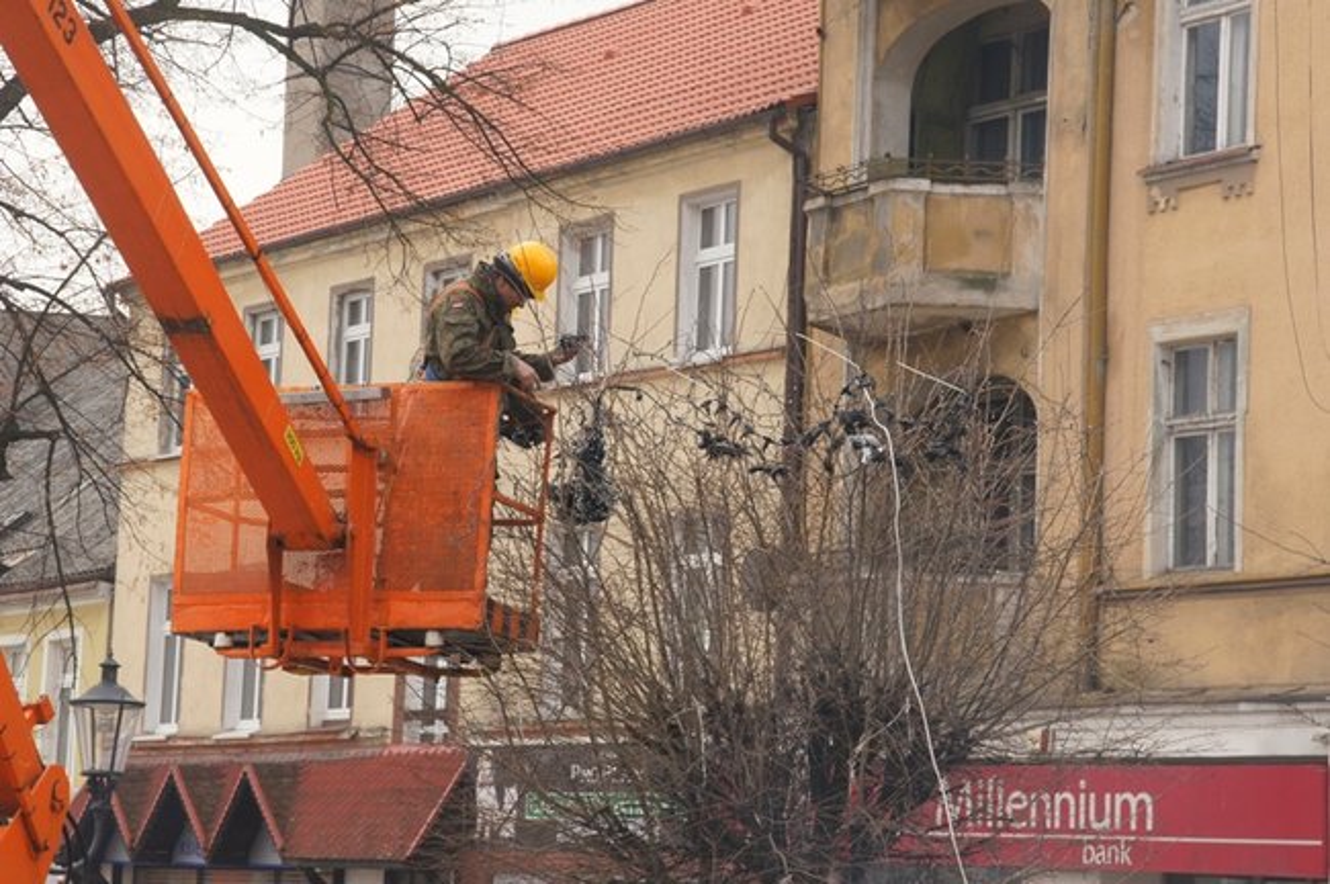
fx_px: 3875
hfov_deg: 19.5
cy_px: 442
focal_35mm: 105
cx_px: 665
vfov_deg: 13.0
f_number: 10
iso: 800
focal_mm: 70
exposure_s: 1/200
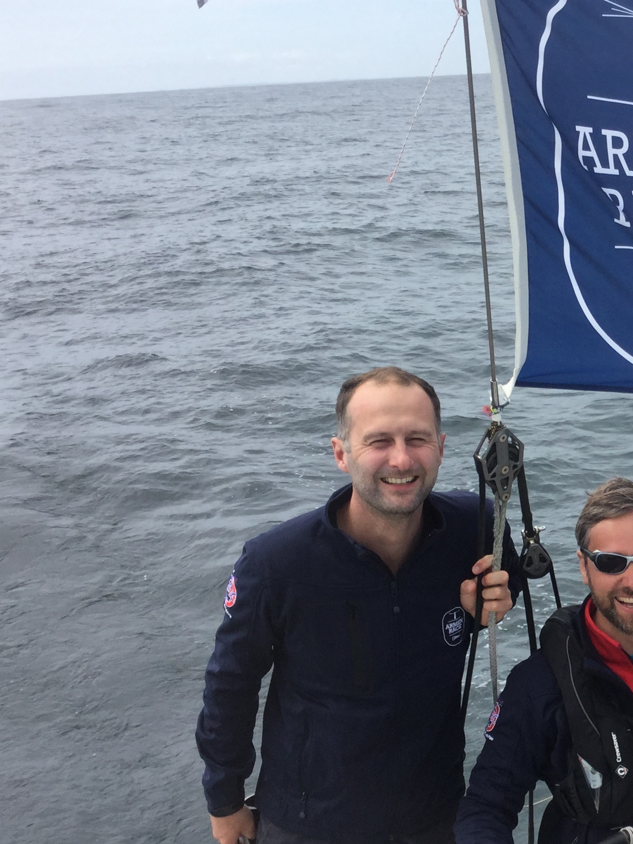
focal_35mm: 59
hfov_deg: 23.5
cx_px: 676
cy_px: 536
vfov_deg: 32.5
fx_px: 1439
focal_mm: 3.3
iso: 25
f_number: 2.4
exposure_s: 1/947
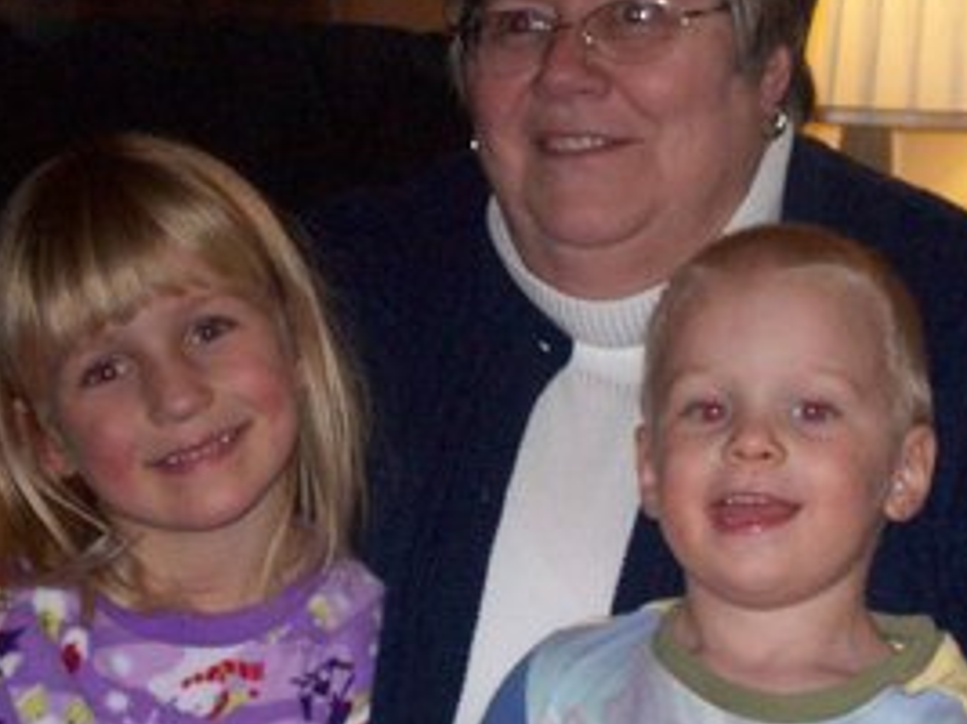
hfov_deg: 18.7
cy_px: 319
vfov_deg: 14.1
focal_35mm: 105
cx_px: 471
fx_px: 2932
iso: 400
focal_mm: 11.6
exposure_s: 1/194
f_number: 3.8
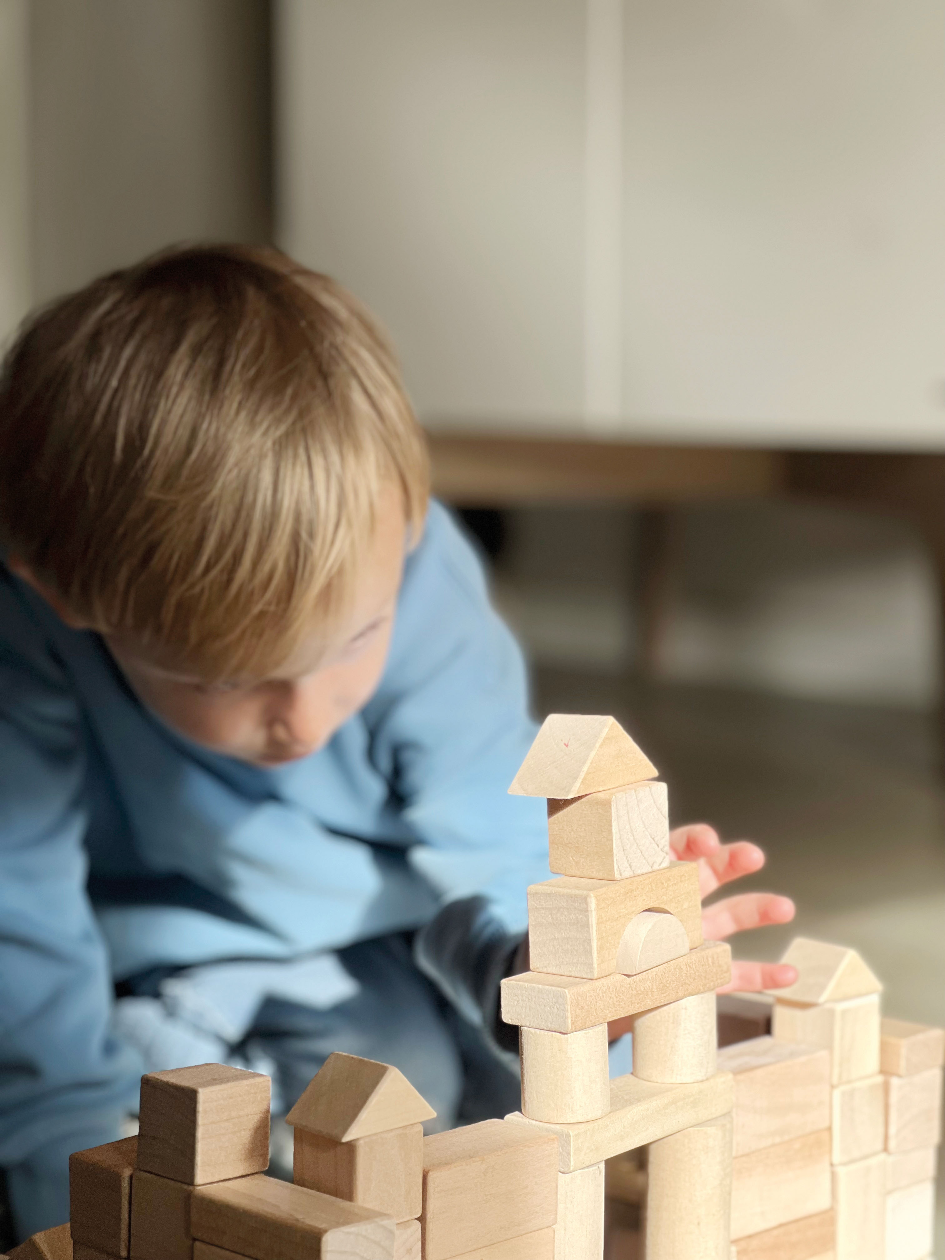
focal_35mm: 77
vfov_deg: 25.3
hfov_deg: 19.1
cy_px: 630
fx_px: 2803
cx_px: 472
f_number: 2.8
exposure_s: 1/121
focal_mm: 9
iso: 40
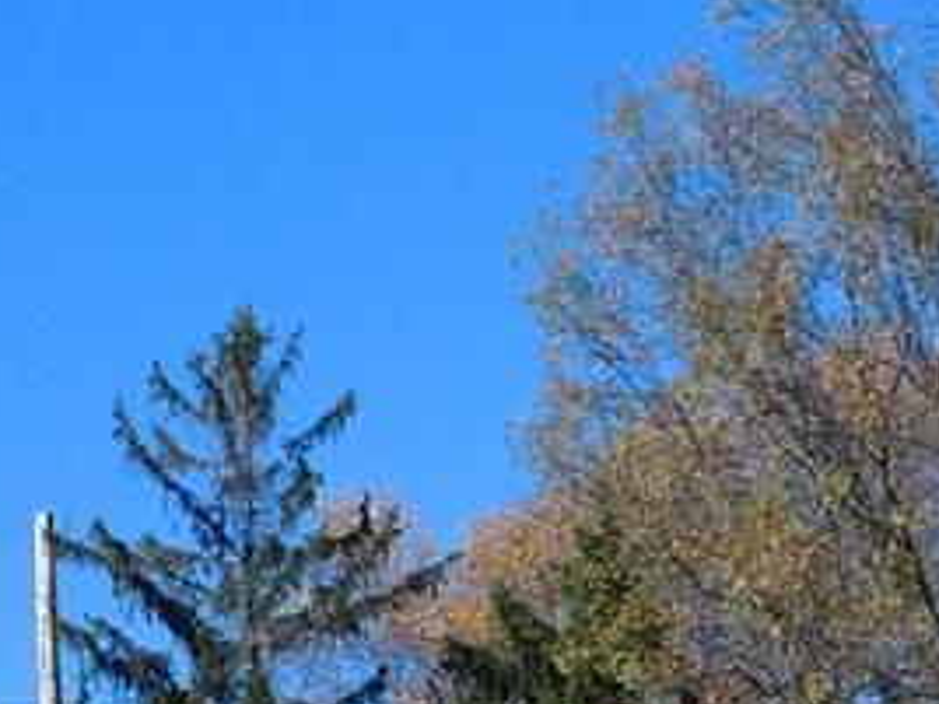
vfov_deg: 8.5
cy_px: 1313
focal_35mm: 167
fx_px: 4530
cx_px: -392
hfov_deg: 11.4
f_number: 6.4
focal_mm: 4.9
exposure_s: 1/400
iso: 125
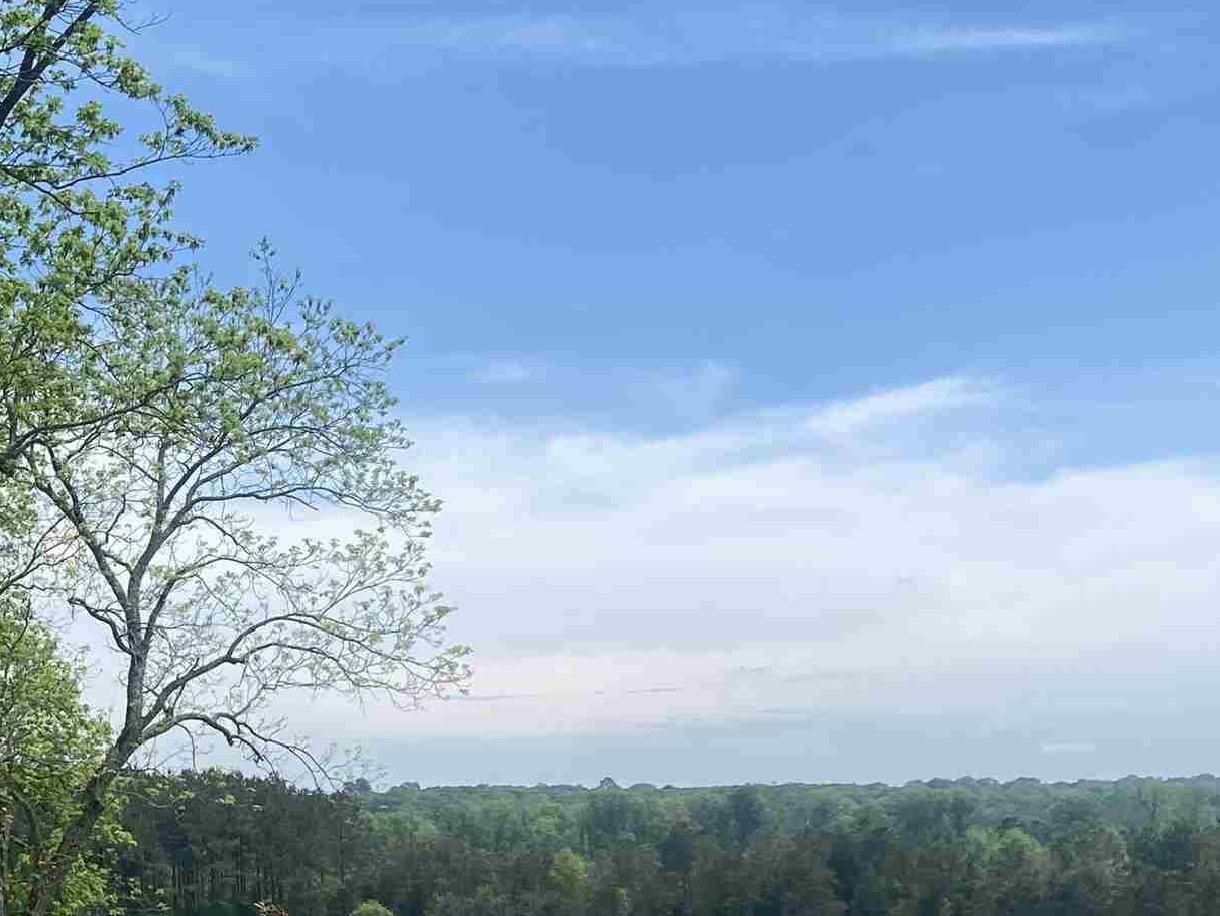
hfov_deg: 26.4
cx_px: -212
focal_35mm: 66
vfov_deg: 22.2
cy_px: 609
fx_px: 2327
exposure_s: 1/2183
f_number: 1.8
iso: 32
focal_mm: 4.25
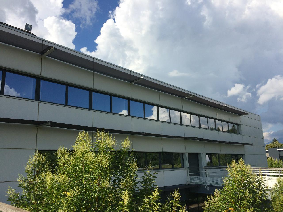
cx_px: 142
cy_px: 106
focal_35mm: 29
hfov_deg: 61.7
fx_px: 237
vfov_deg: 48.2
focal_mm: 4.15
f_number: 2.2
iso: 32
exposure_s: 1/2933
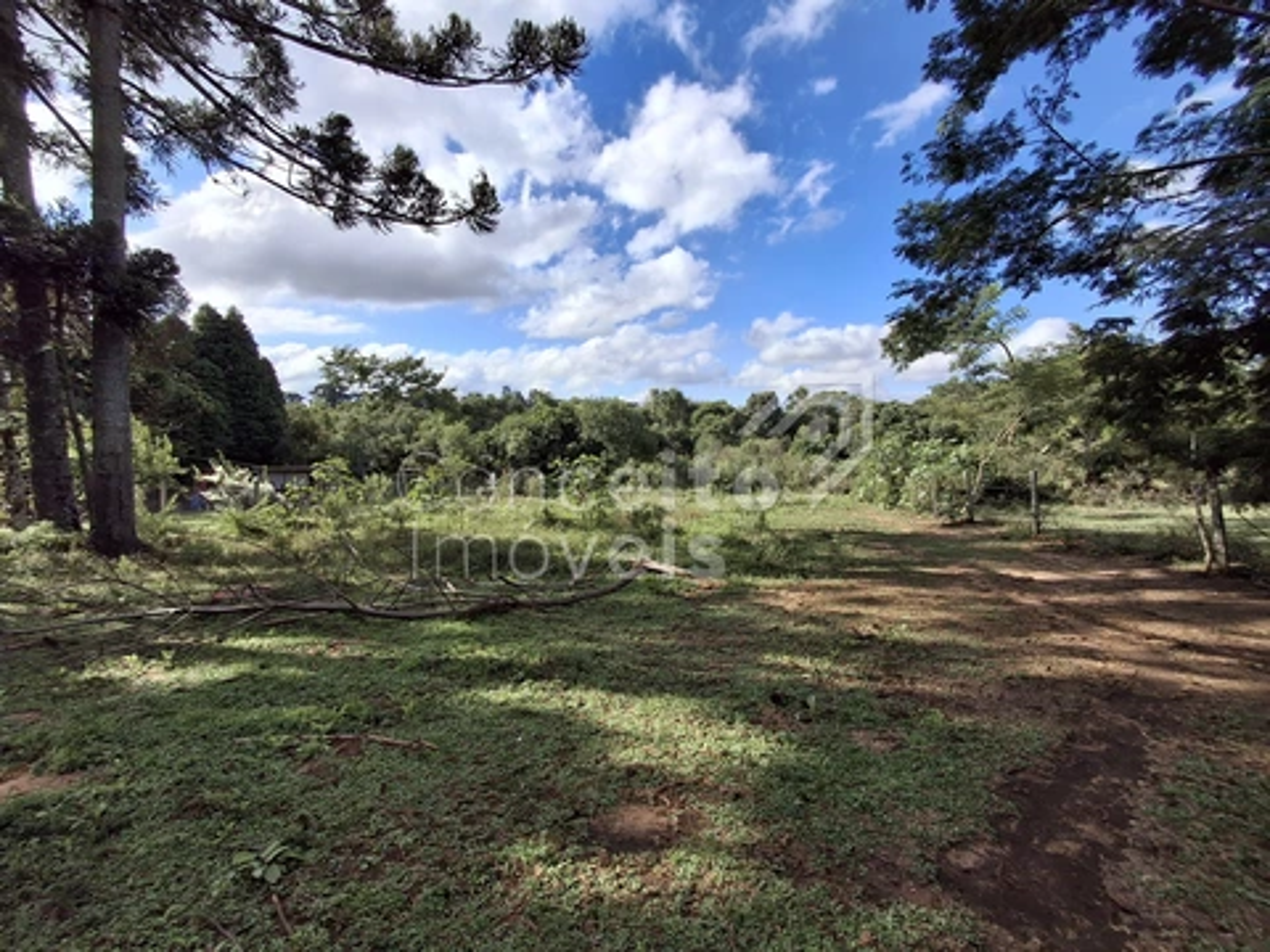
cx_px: 635
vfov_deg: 78.1
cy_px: 476
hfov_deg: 94.5
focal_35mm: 16
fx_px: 587
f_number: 2.2
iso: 40
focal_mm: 1.64
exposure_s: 1/1698
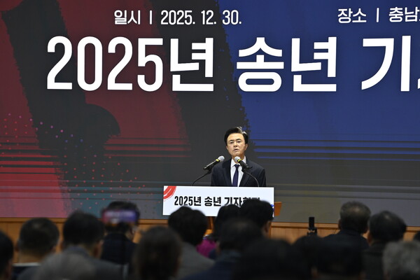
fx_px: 2333
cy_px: 140
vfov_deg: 6.9
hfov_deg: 10.3
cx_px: 210
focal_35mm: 200
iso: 1250
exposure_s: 1/250
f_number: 5
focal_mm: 200
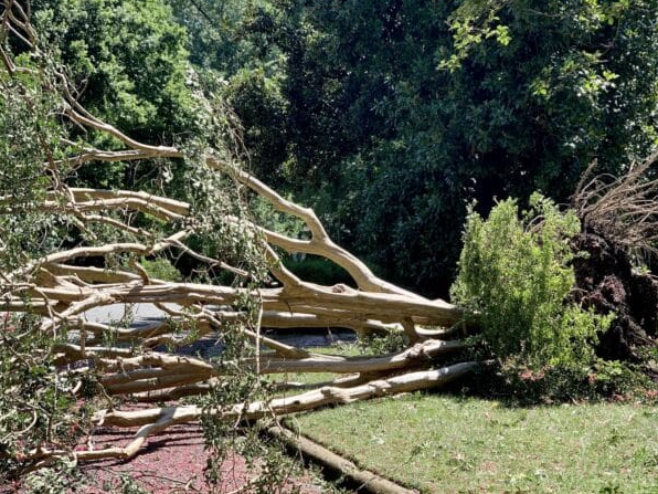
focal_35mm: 67
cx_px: 403
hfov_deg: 28.9
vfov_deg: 21.9
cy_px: 250
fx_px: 1274
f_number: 2.4
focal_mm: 6
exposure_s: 1/217
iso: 16
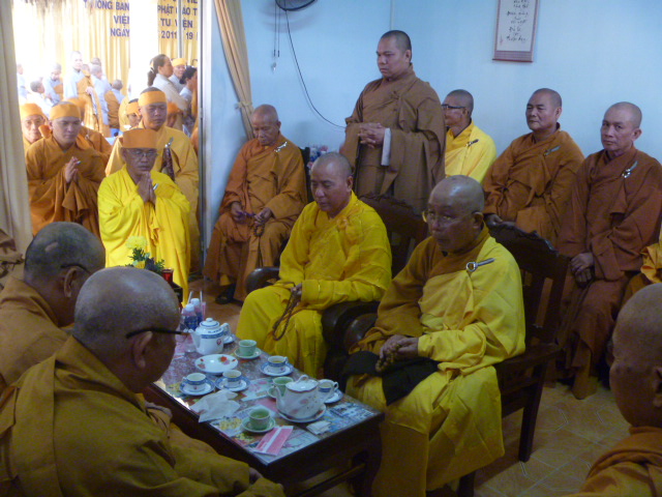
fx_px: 669
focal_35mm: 35
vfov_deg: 40.7
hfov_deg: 52.6
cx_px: 331
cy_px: 248
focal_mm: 6.3
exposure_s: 1/8
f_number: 3.5
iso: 400
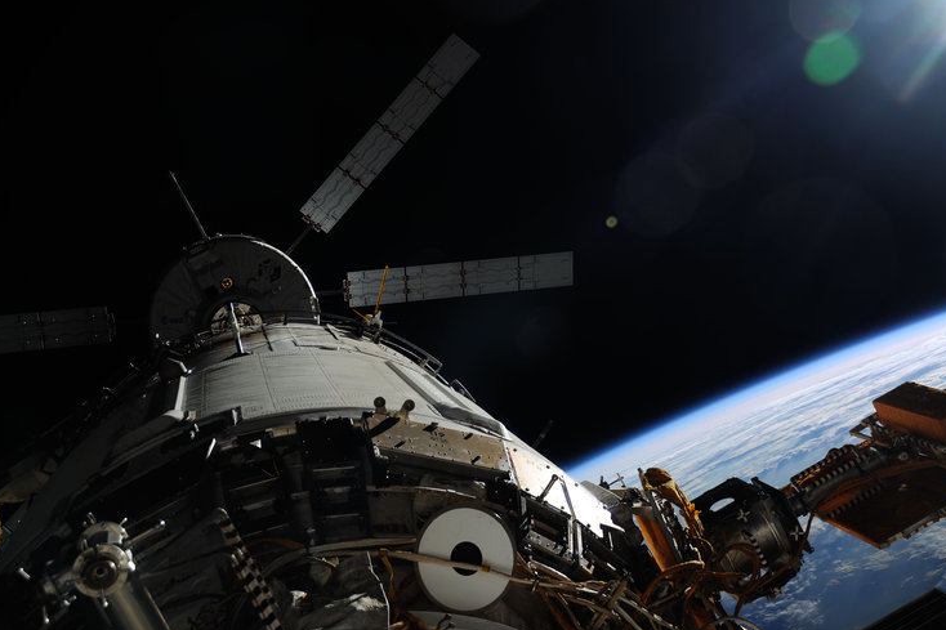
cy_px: 317
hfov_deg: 42.8
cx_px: 477
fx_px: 1208
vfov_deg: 29.2
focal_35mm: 46
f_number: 8
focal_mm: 45
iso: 200
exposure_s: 1/1000
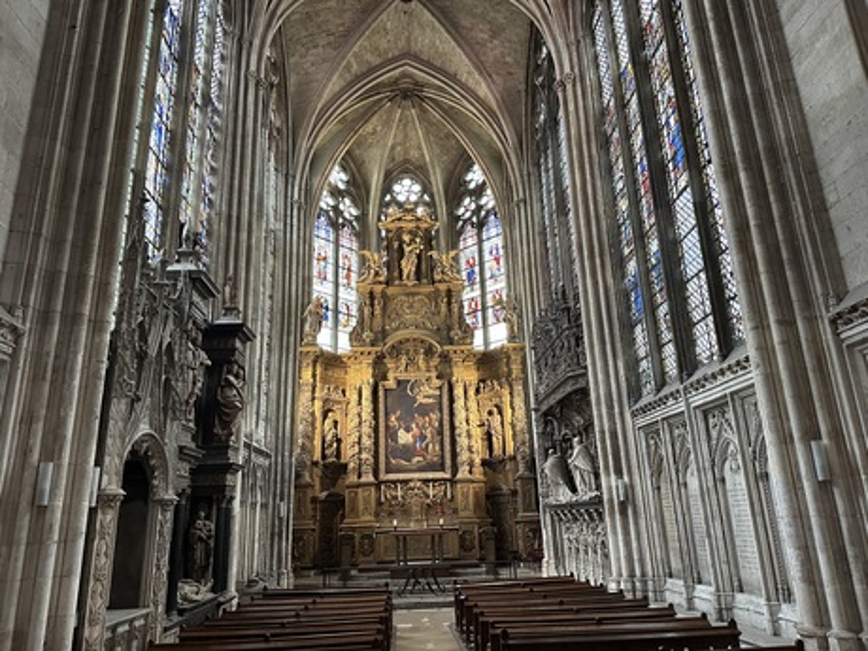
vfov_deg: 56.8
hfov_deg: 71.6
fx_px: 602
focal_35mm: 24
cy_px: 326
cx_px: 434
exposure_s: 1/50
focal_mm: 6.86
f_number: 1.78
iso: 400
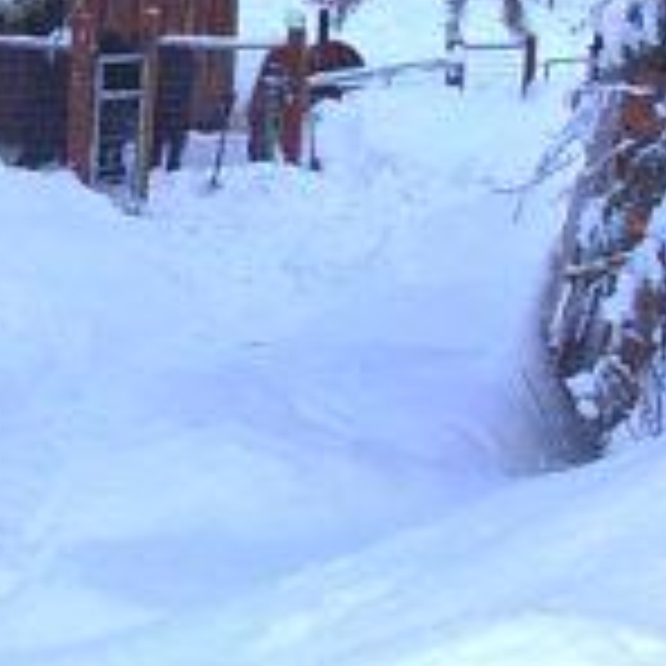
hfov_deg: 16.6
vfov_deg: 17.0
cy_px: 158
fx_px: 2220
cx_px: -36
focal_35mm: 102
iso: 50
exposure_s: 1/16.5
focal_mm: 6.3
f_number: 2.9
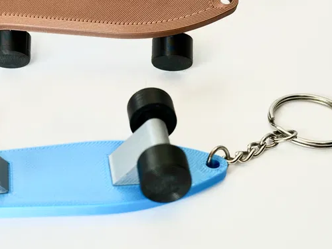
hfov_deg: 24.4
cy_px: 107
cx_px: 127
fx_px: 767
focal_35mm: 80
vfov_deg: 18.4
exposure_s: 1/100
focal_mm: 6.86
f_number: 1.78
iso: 80
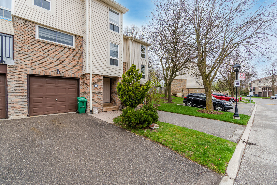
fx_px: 115
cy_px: 92
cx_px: 138
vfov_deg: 77.3
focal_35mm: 15
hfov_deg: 100.4
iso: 50
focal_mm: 10
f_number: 7.1
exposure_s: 1/50
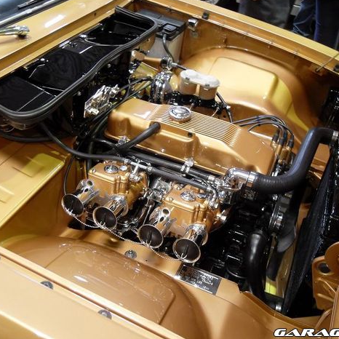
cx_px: 166
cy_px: 165
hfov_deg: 48.4
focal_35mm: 34
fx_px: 377
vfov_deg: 48.4
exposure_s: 1/8
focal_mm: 6
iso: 200
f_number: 2.8
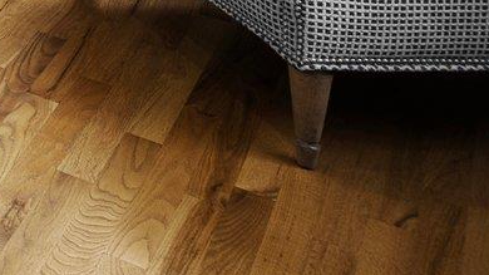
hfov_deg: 14.4
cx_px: -720
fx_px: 1141
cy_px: -532
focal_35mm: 88
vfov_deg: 10.3
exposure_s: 1/15
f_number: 7.1
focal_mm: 16
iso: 1000
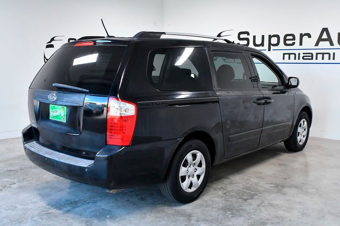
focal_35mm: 36
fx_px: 340
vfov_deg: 36.9
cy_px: 113
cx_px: 170
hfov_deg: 53.1
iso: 2500
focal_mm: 24
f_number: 5
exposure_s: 1/800
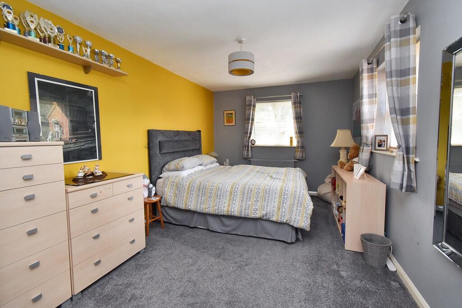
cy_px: 154
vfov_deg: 77.3
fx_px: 193
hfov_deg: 100.4
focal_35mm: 15
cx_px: 231
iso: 800
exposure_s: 1/60
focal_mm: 10
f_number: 7.1
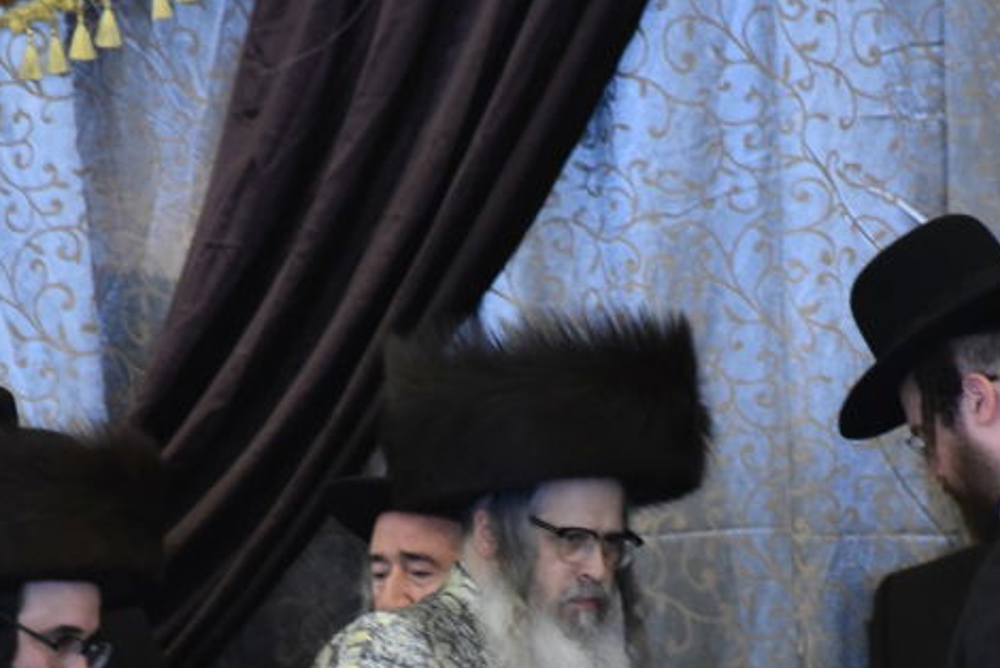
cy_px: 635
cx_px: 536
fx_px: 18149
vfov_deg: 2.1
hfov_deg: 3.2
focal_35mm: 653
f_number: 5.6
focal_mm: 300
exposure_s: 1/80
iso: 4000
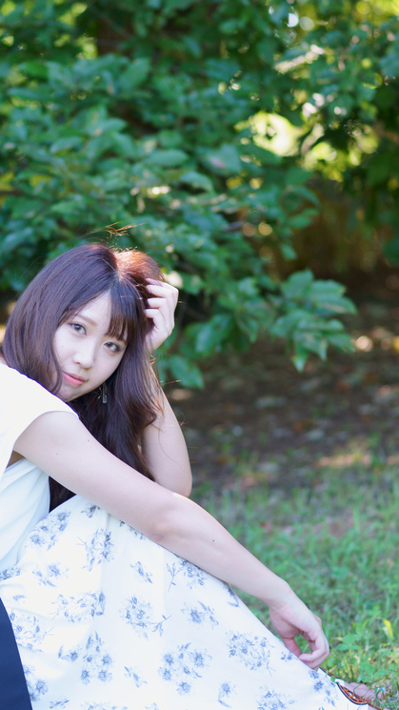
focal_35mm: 129
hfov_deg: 9.4
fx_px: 2427
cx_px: 143
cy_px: 293
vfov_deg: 16.6
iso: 200
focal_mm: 85
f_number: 3.2
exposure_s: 1/100
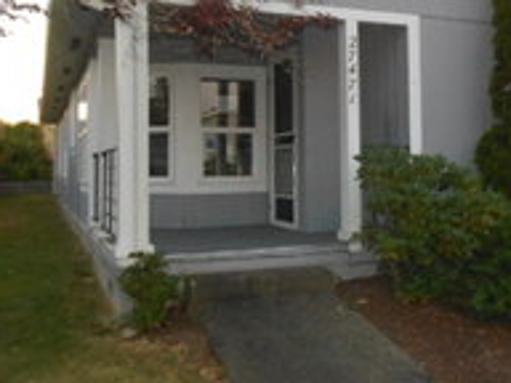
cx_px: 383
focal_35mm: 45
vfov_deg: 31.8
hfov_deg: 40.9
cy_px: 112
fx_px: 664
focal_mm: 4.5
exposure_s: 1/25
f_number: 3.2
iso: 400
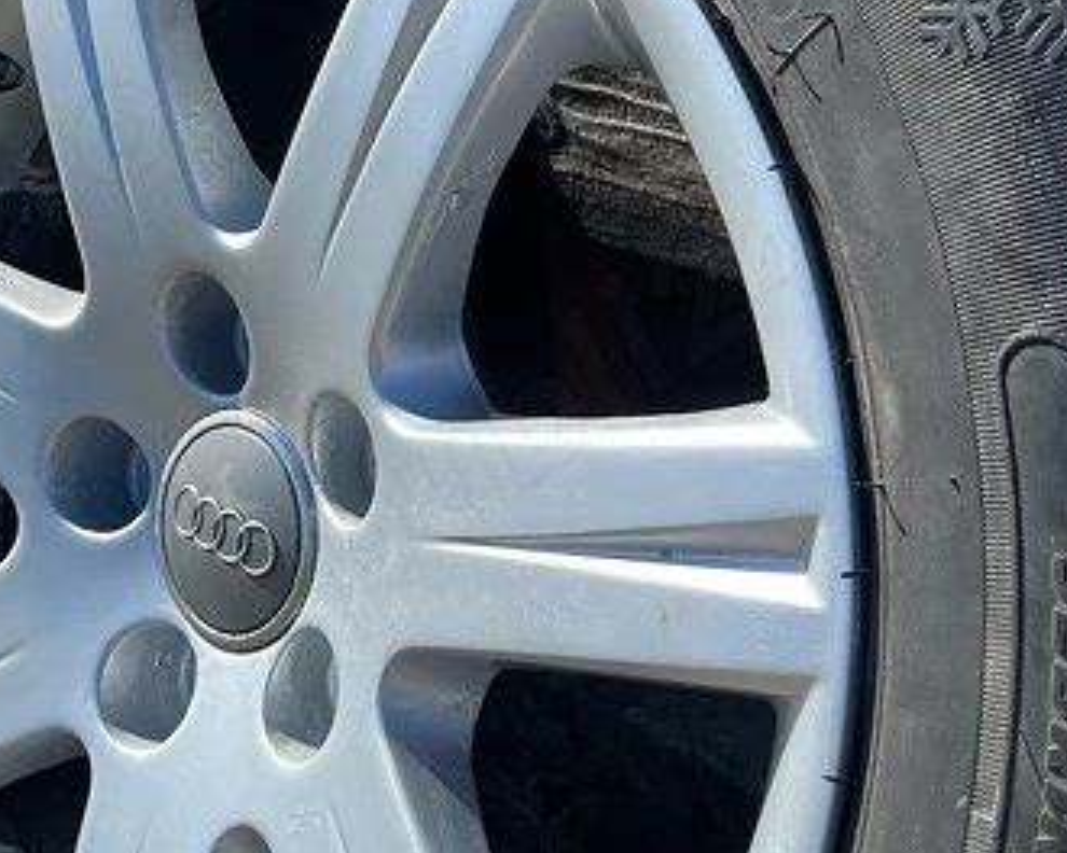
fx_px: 2432
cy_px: 365
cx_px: 32
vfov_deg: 19.9
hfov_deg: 23.8
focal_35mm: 77
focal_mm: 5.7
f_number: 1.5
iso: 50
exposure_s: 1/2632
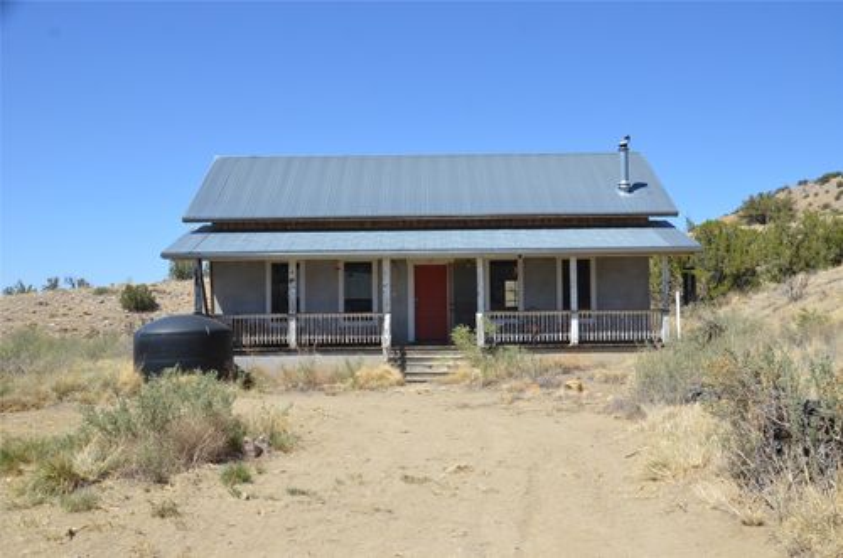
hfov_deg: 53.2
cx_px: 422
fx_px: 841
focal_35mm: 36
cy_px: 279
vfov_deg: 36.7
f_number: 8
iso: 110
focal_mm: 24
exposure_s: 1/250
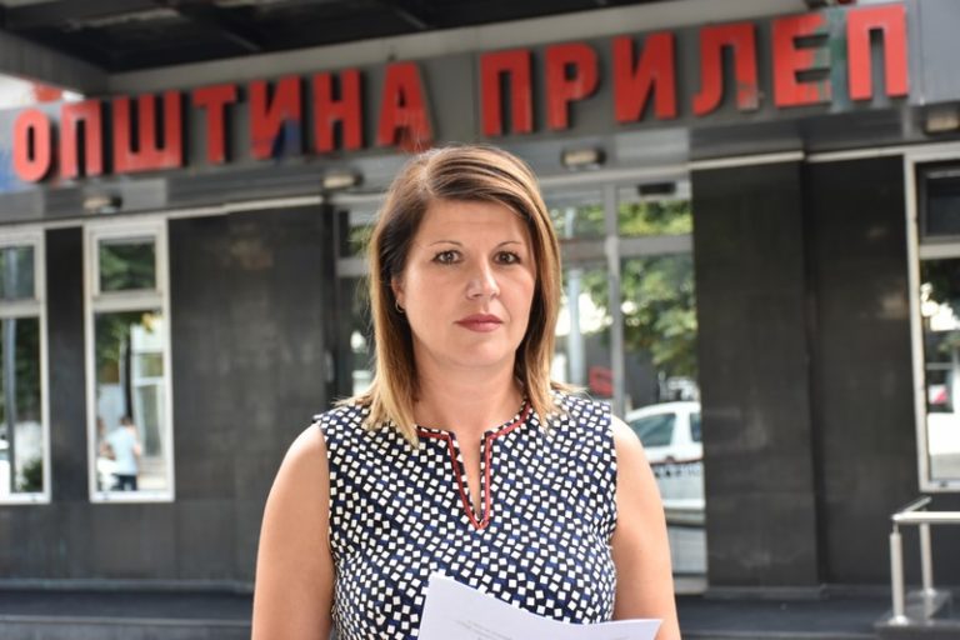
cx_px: 480
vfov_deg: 22.6
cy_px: 320
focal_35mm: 60
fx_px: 1600
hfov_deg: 33.4
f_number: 4.5
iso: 400
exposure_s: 1/125
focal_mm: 40
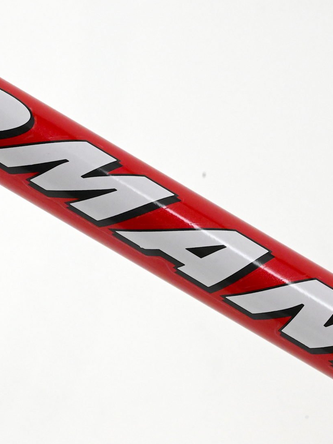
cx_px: 101
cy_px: 191
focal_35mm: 118
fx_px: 1514
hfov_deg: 12.5
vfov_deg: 16.7
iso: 9000
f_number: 14
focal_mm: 70
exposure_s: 1/500
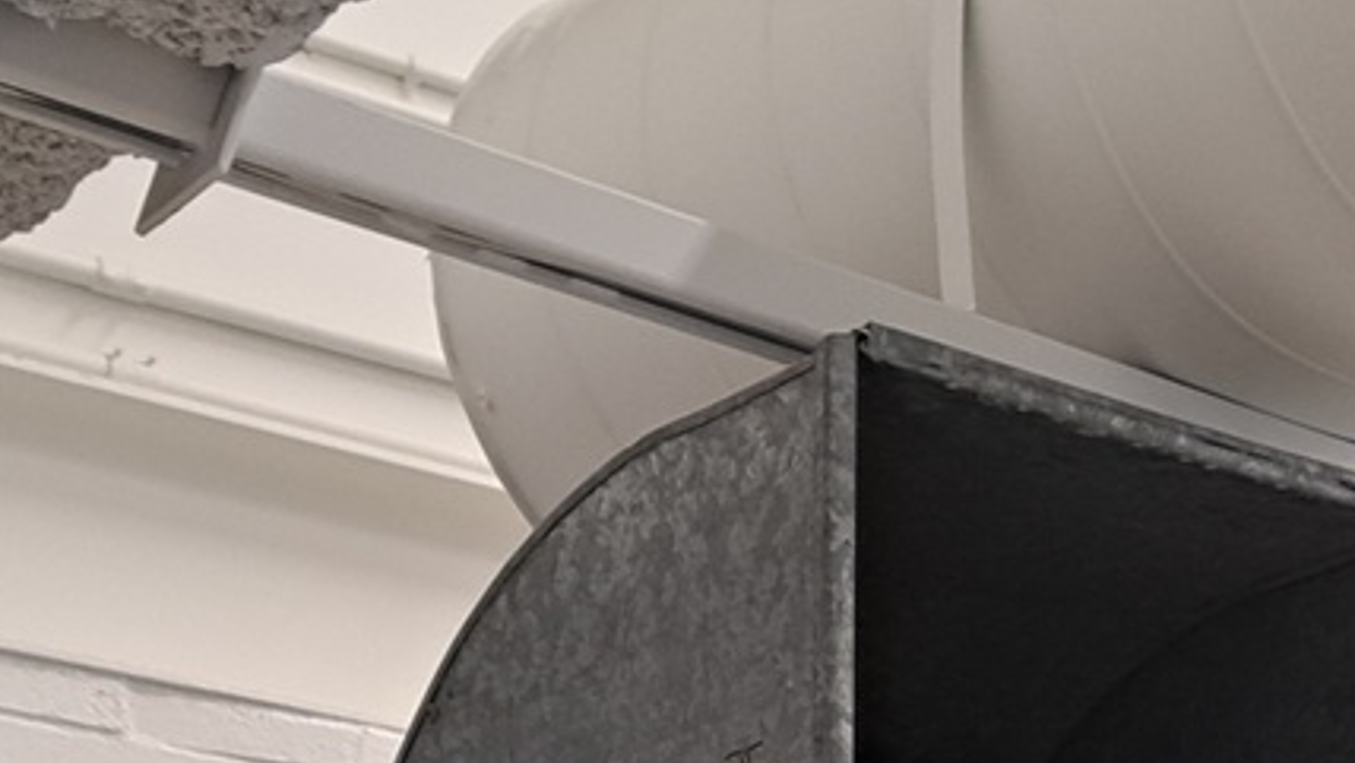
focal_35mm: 113
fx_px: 4061
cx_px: 1157
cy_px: 1835
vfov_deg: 9.5
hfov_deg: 18.7
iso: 100
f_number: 1.8
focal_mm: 5.23
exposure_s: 1/60
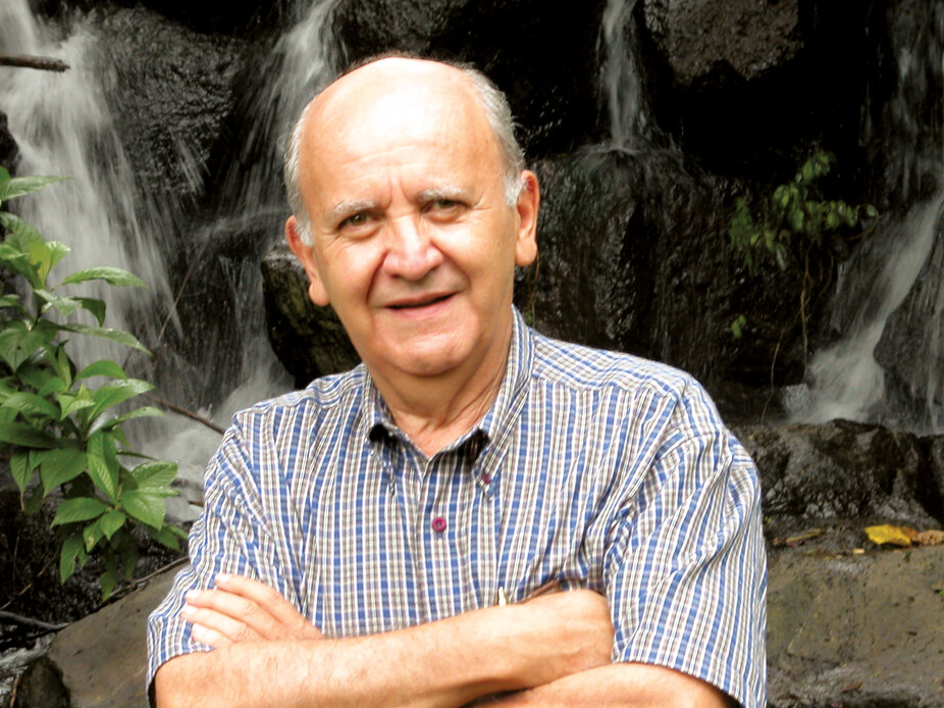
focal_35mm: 162
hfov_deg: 12.2
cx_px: 499
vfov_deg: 9.2
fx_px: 4417
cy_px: 408
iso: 100
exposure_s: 1/30
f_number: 6.7
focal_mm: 31.9
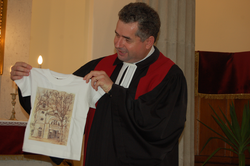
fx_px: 541
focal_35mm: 78
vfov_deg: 17.5
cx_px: 127
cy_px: 80
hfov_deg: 26.0
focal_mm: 50
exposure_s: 1/60
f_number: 5.6
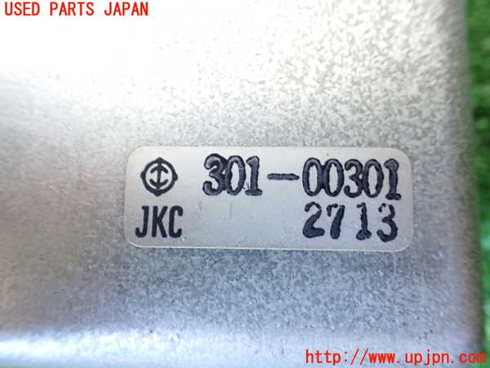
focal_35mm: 30
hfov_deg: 60.0
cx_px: 245
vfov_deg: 46.8
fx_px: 425
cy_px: 184
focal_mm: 5.4
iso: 800
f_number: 2.3
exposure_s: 1/40
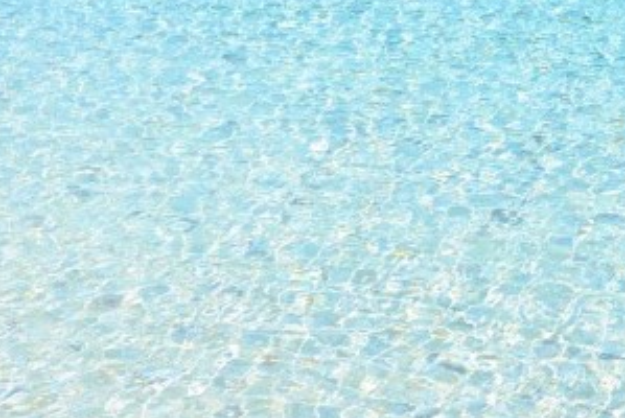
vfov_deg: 11.3
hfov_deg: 17.6
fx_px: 2016
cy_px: -245
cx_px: 259
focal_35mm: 116
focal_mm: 20
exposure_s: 1/400
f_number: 11
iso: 200
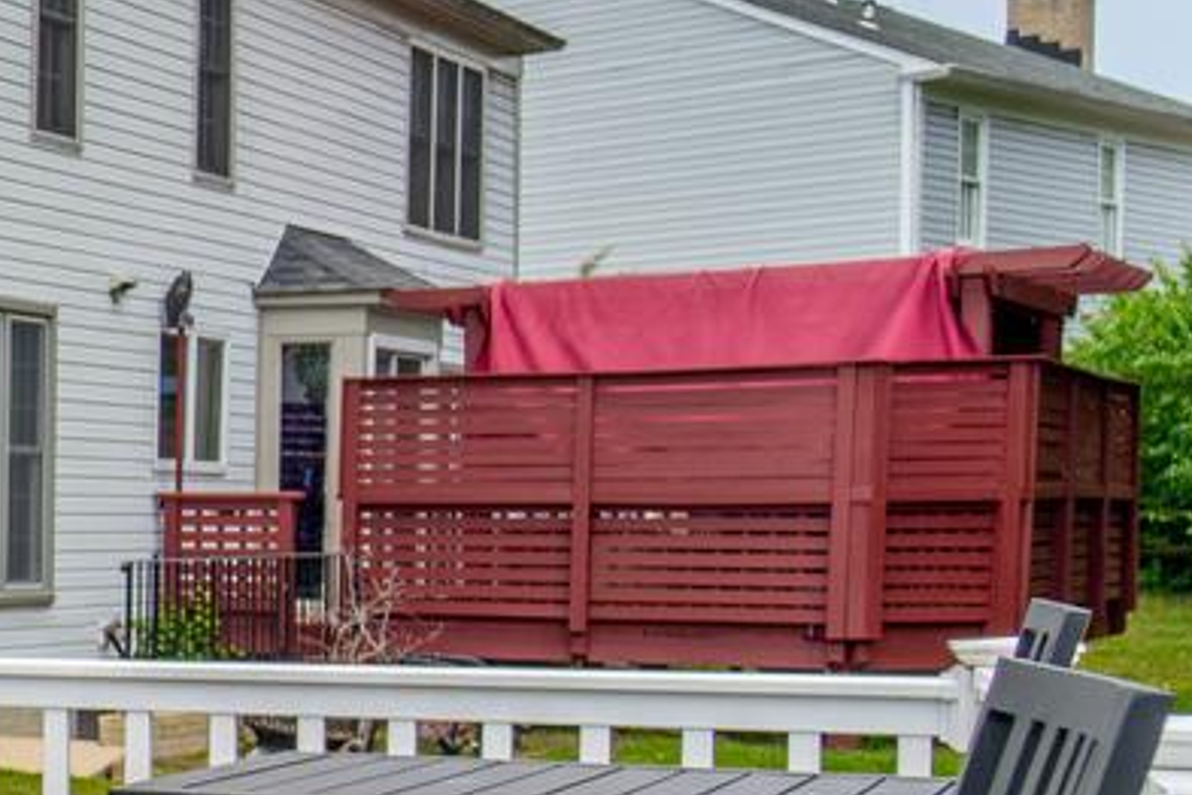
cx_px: -1395
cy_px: 611
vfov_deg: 18.5
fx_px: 2417
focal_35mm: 73
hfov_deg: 17.0
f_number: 5
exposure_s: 1/500
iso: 100
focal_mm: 14
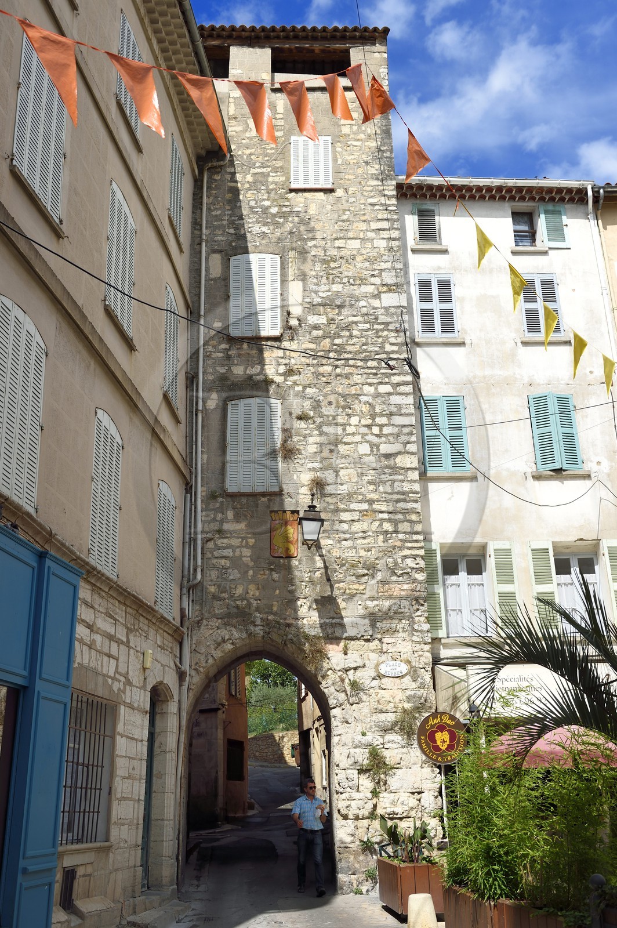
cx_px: 308
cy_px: 464
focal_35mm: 35
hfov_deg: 37.8
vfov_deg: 54.5
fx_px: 901
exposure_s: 1/2000
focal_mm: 35
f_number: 5
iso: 200
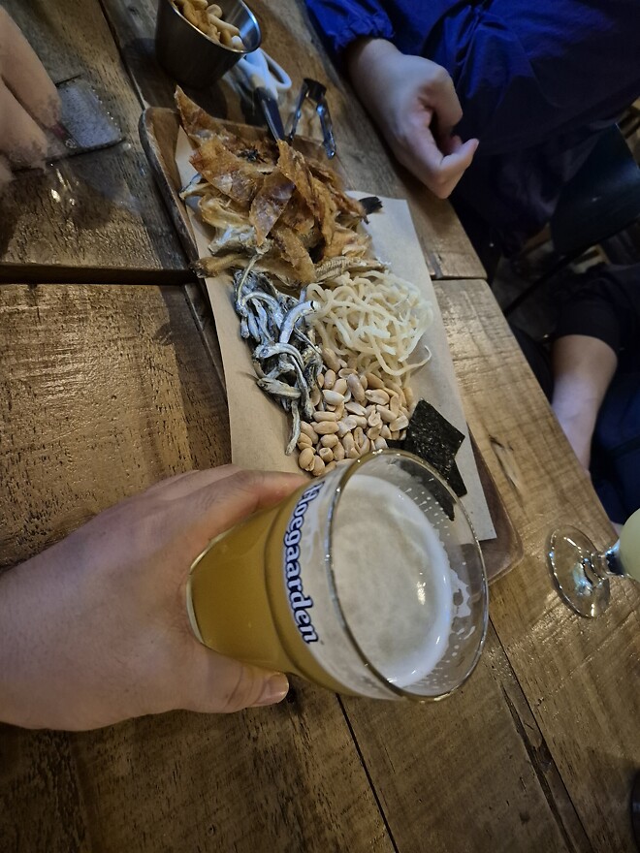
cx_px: 320
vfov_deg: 73.9
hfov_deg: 58.9
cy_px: 426
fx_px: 567
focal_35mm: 23
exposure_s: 1/40
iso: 1250
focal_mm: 5.4
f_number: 1.8
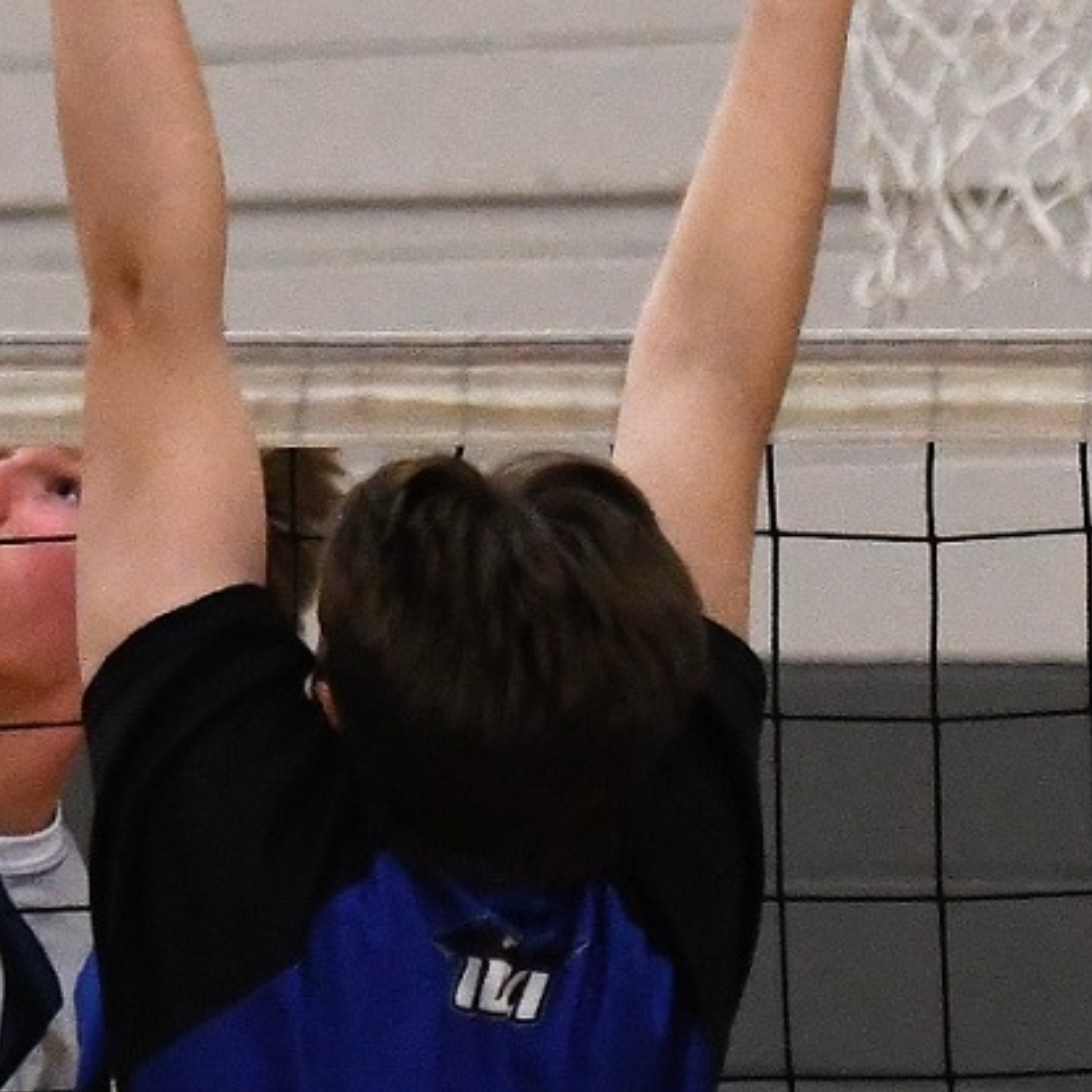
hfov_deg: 5.0
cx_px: -312
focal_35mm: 346
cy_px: 435
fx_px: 12357
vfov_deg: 5.1
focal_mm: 95
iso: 4500
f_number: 2.8
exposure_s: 1/1000
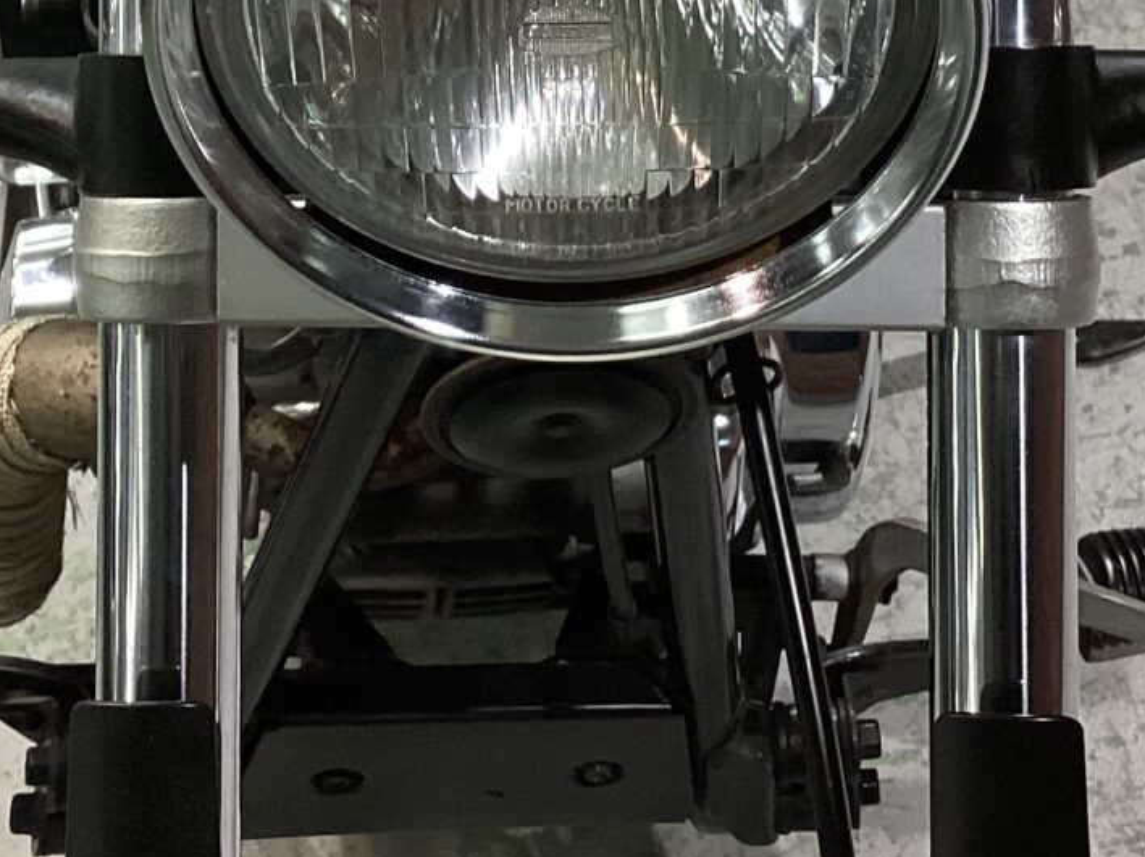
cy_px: -13
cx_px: 530
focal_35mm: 84
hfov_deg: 23.3
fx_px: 2777
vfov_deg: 17.1
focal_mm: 3.3
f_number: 2.4
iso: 80
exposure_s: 1/60
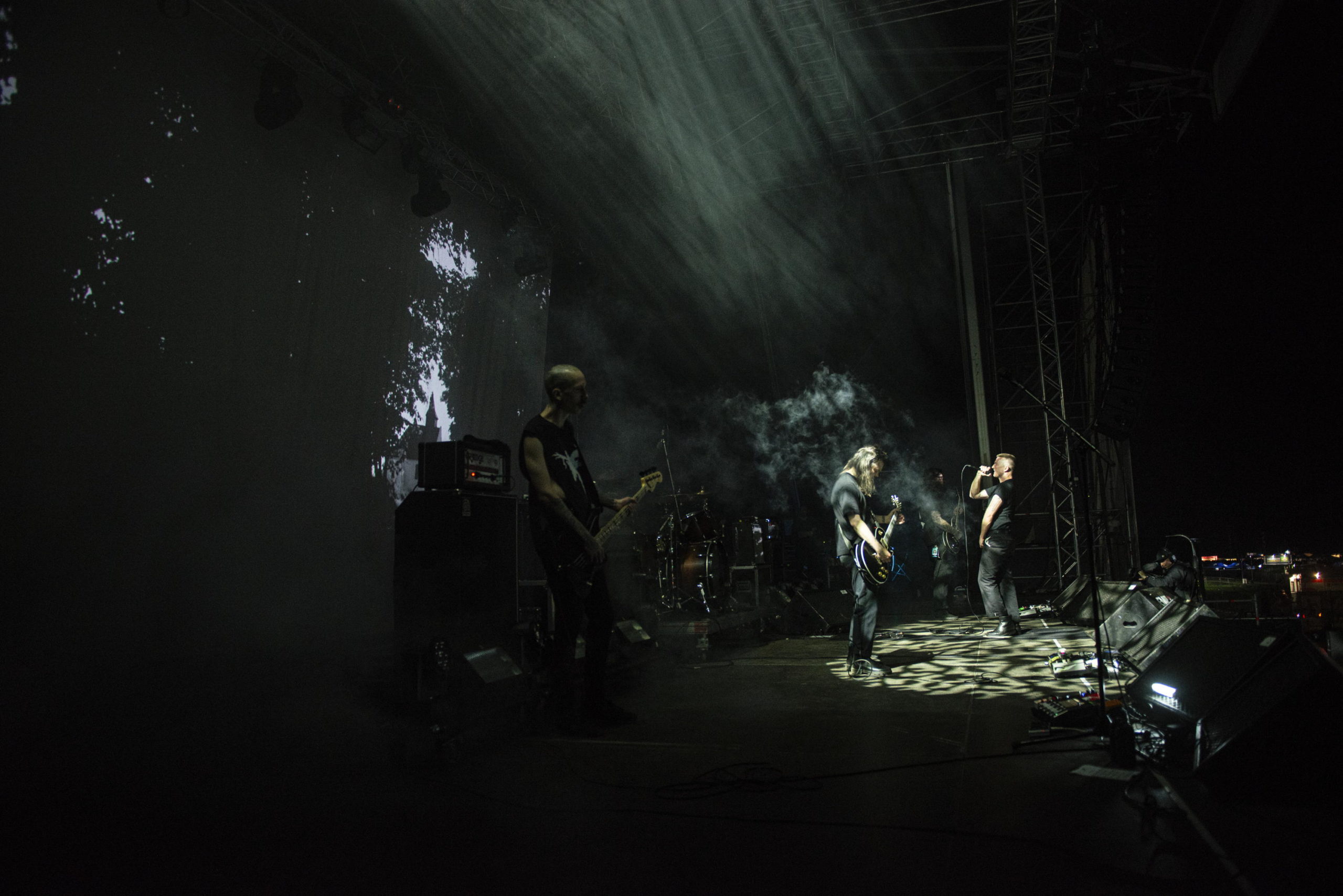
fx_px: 895
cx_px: 672
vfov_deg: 53.2
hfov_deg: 73.7
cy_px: 448
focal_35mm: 24
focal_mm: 24
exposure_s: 1/200
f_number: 2.8
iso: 2000
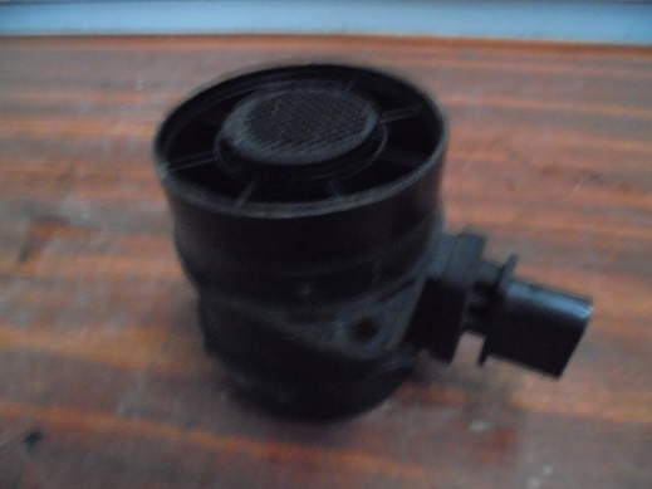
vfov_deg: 53.0
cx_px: 326
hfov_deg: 67.3
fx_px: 490
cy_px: 244
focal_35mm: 26
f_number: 3.5
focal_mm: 4.6
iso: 800
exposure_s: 1/4
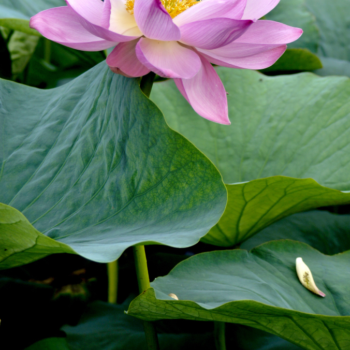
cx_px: 176
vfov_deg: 9.1
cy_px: 143
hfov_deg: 9.1
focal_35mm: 193
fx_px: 2208
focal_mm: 100
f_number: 5.6
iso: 100
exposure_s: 1/320
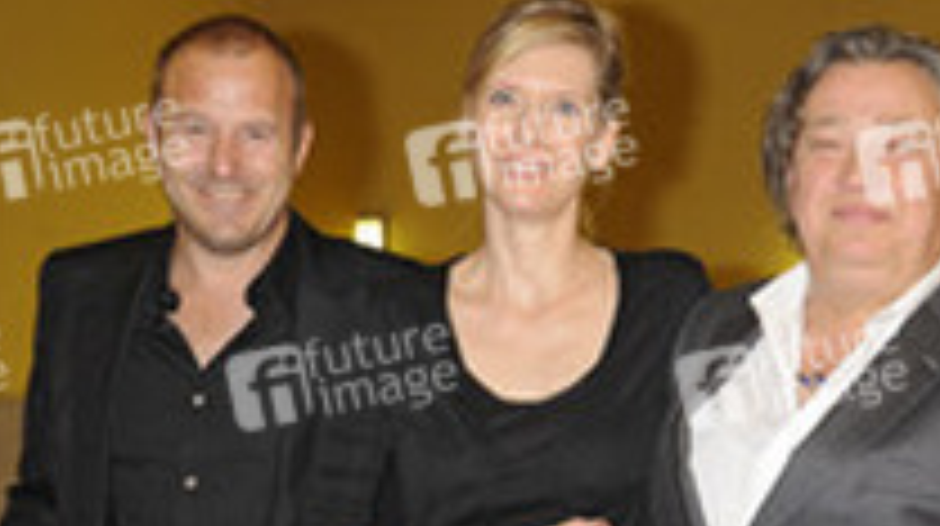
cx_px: 852
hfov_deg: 21.9
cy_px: 490
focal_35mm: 95
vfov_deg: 12.6
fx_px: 2365
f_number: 5.6
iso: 800
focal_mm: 42
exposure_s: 1/40
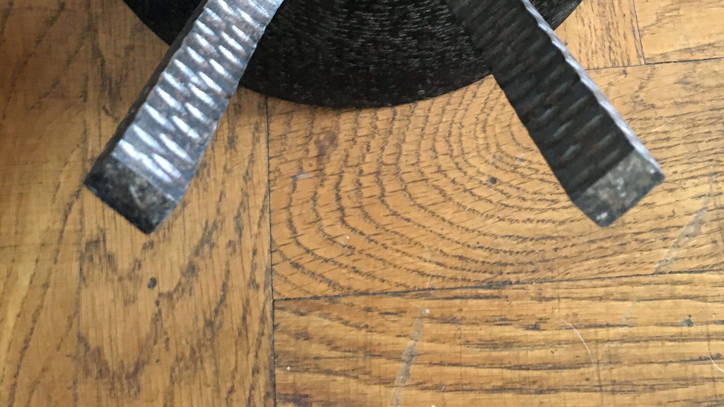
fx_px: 825
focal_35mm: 43
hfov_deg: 47.4
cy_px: -75
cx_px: 363
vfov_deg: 25.1
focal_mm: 4.15
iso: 400
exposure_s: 1/17
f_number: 2.2
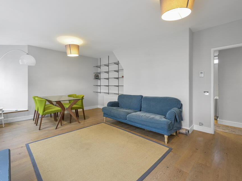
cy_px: 86
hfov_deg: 94.0
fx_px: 112
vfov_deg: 78.1
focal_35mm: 16
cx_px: 105
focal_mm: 14
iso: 200
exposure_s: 1.3
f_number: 16
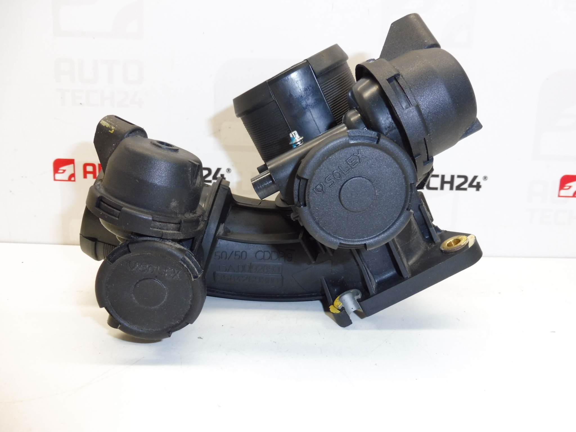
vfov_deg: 56.8
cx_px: 288
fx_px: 399
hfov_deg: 71.6
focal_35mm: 24
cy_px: 216
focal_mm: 4.3
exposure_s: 1/60
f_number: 3.5
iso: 200
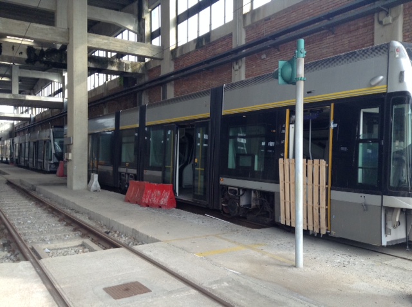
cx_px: 206
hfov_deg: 55.4
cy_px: 154
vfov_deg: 42.8
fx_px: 392
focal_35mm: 33
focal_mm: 3.3
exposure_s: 1/120
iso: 64
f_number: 2.4
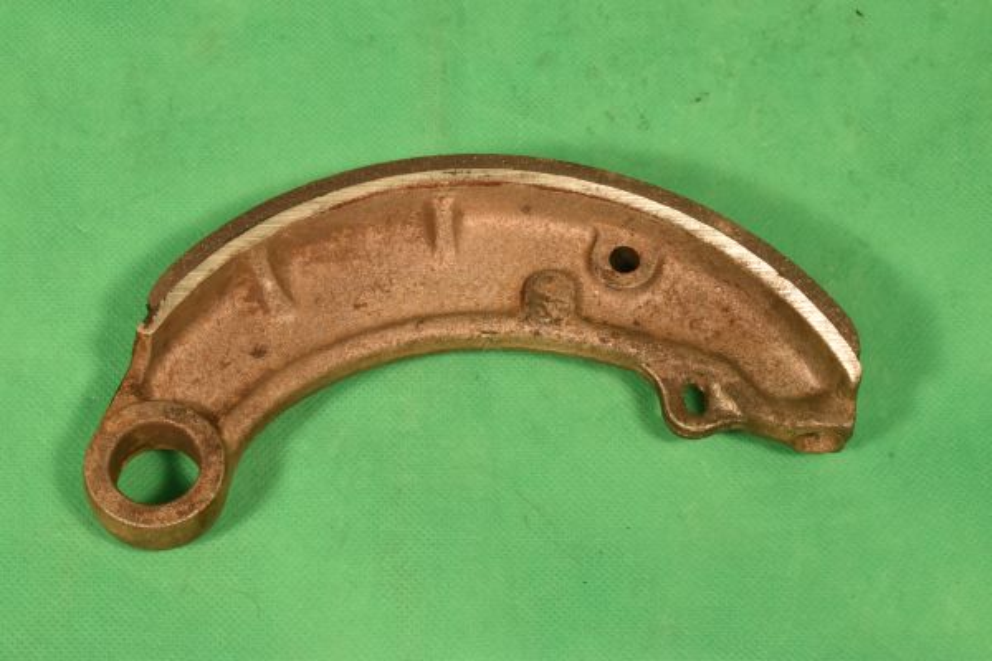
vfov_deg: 16.6
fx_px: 2273
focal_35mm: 82
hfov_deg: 24.6
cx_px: 496
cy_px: 330
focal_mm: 55
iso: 1800
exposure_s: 1/100
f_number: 22
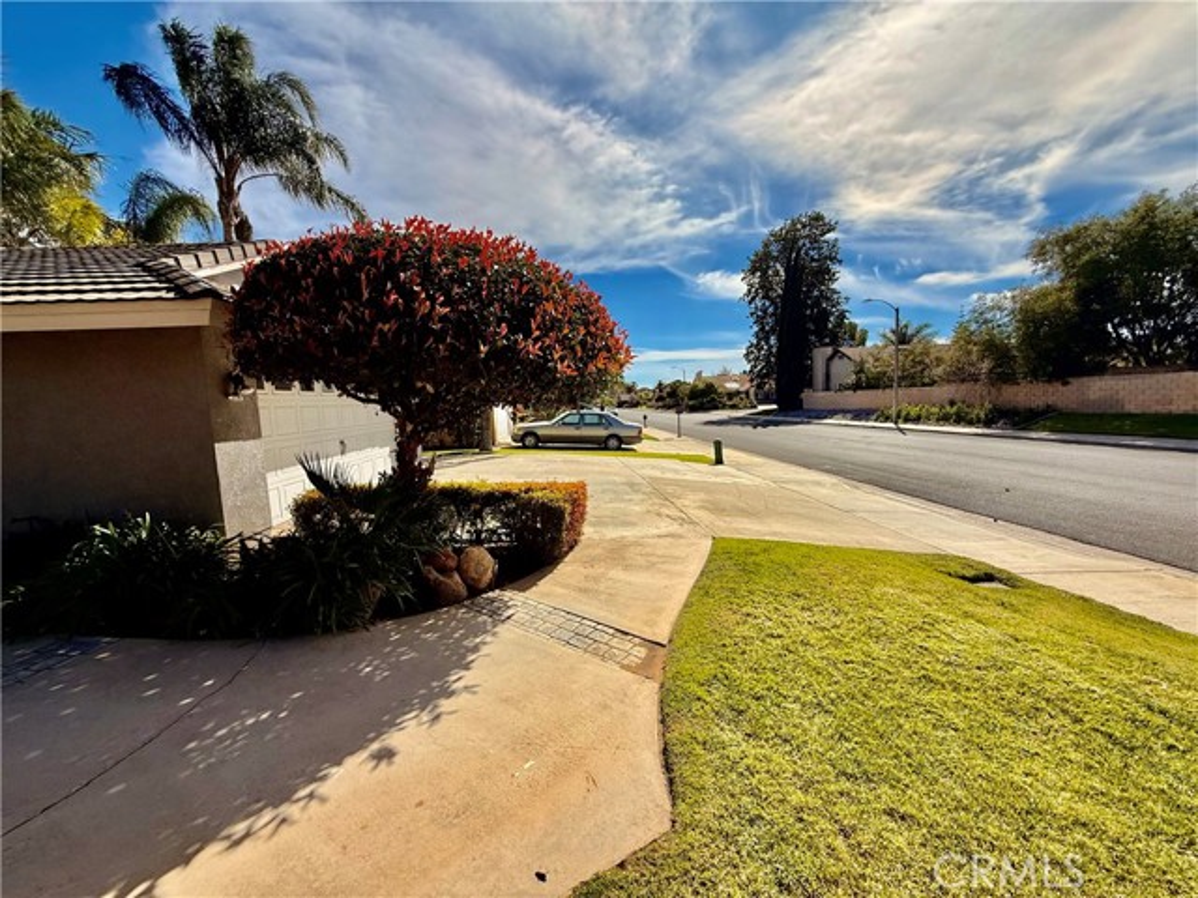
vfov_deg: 85.7
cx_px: 599
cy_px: 449
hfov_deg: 102.1
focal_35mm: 14
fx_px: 485
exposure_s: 1/3663
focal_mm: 2.22
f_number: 2.2
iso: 50
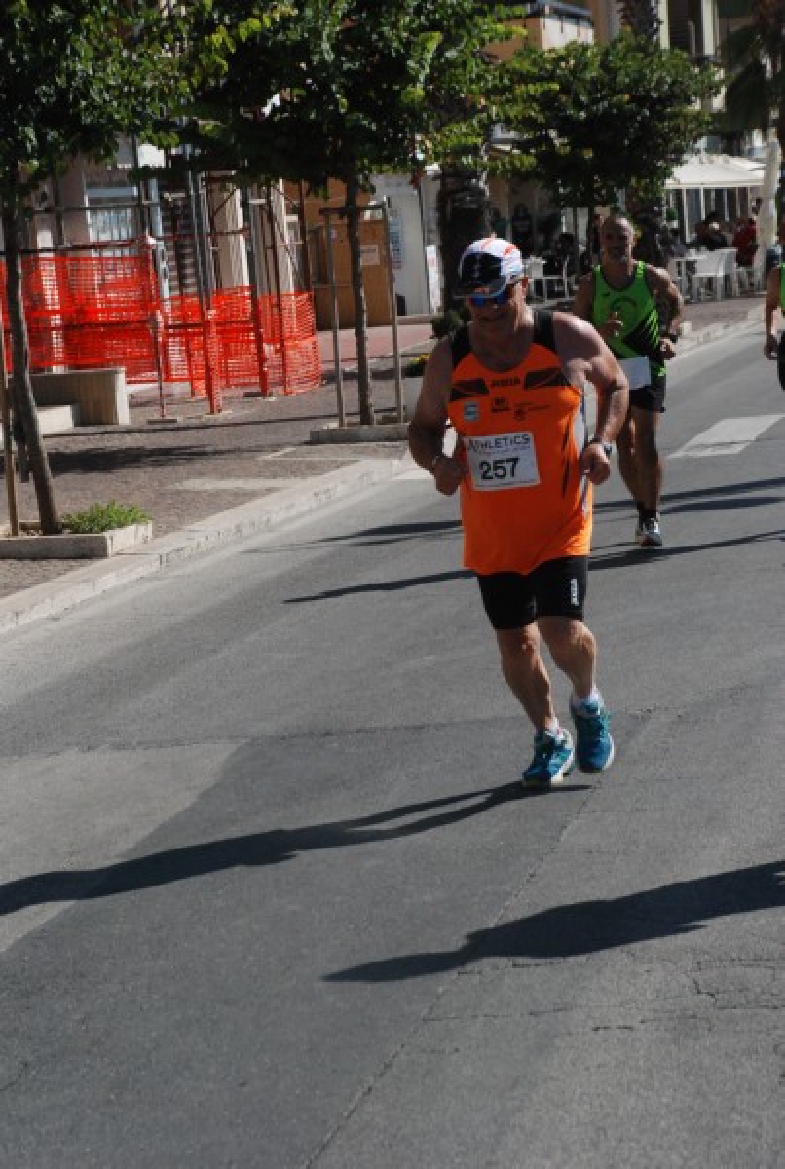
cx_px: 392
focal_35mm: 105
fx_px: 3416
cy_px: 584
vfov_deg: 19.4
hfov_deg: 13.1
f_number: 8
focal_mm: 70
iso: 1000
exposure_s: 1/2000
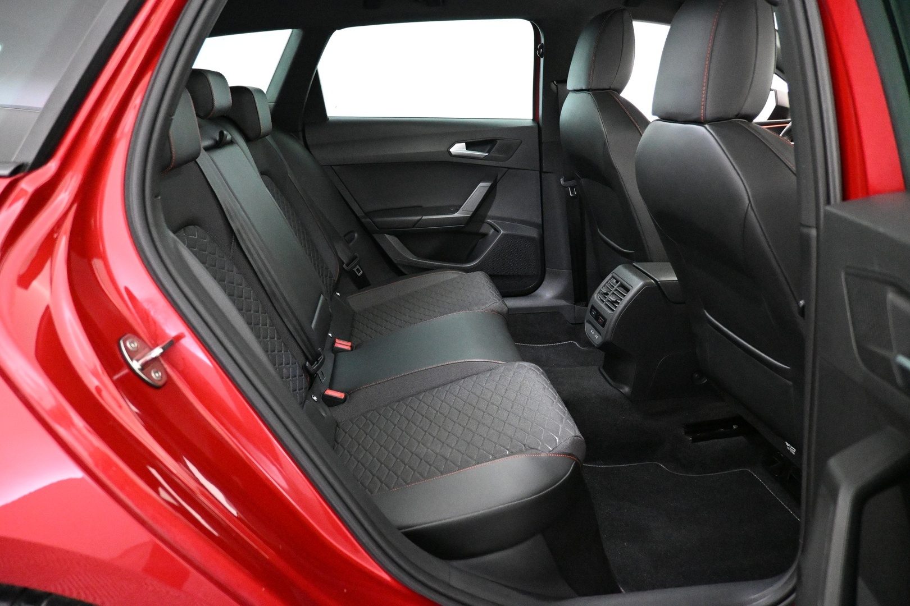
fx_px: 607
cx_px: 455
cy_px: 303
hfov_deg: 73.7
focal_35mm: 24
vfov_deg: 53.1
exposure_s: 1/60
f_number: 3.5
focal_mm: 16
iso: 8000
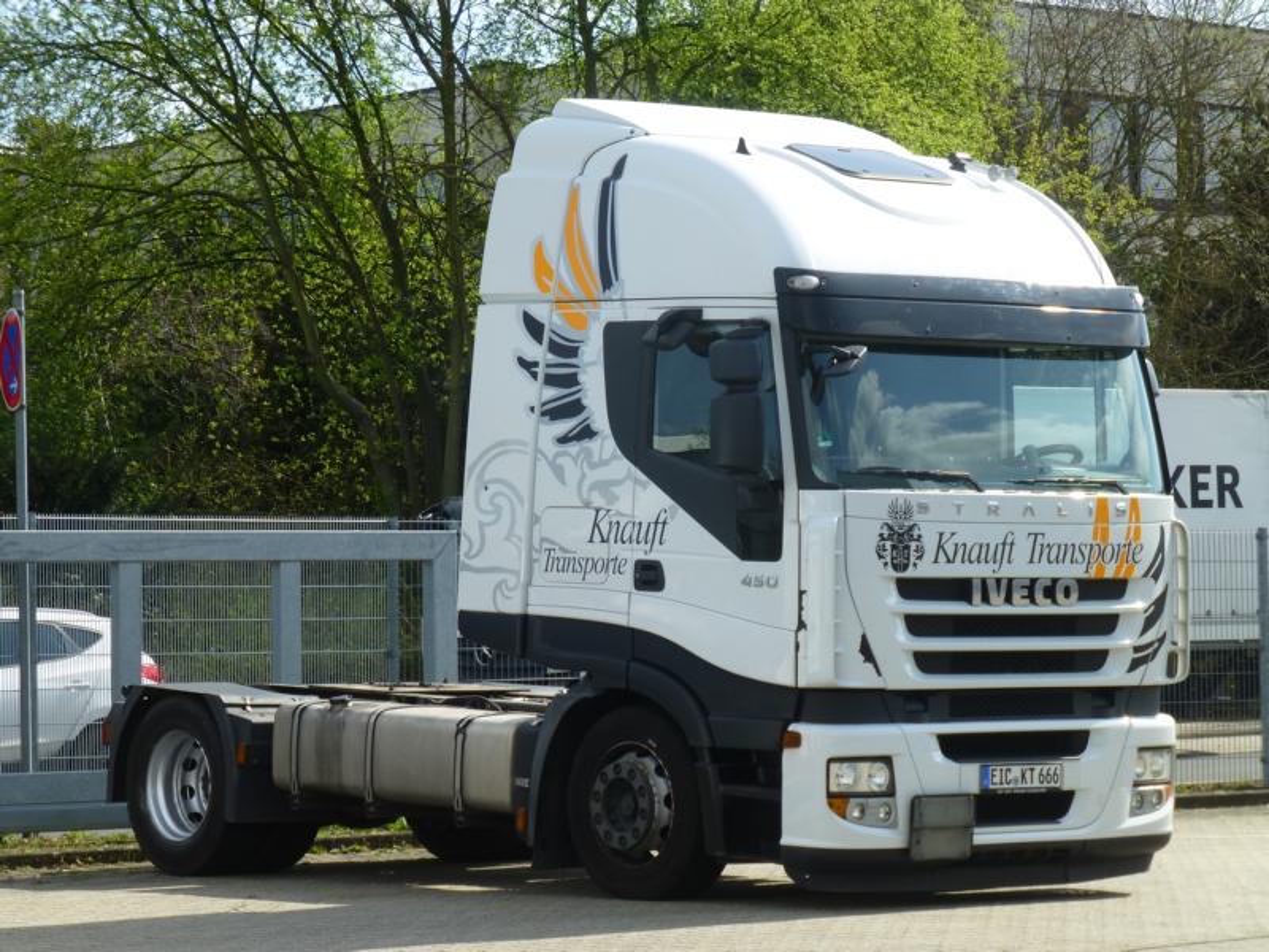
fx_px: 4729
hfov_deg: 15.3
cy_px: 476
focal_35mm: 129
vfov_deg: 11.5
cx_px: 634
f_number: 5.4
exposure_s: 1/320
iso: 100
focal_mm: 23.1
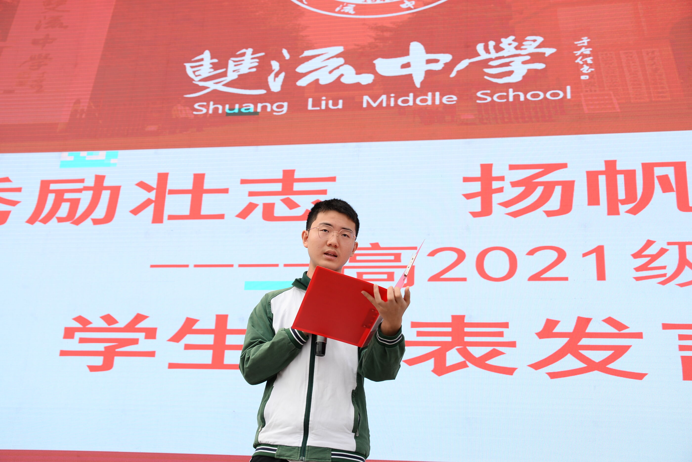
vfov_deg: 29.3
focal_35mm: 46
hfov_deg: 42.7
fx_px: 884
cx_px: 346
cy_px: 231
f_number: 5
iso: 200
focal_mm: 46
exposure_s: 1/500
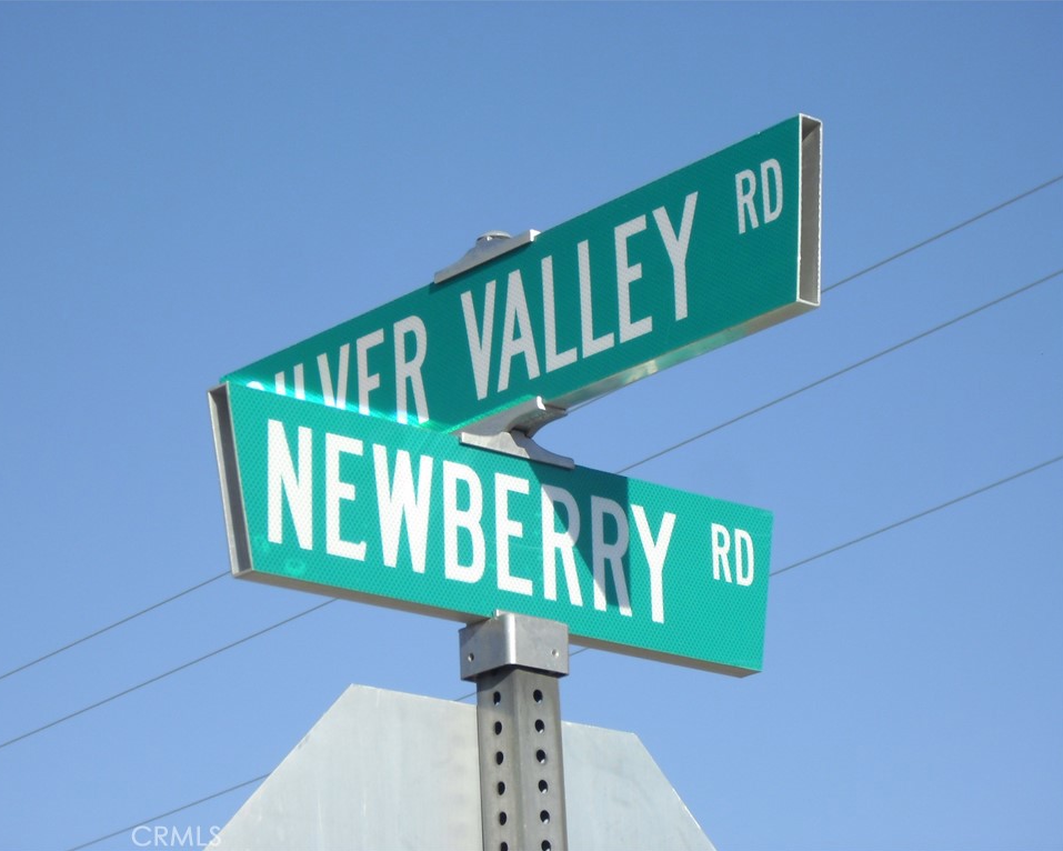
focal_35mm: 118
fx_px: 3713
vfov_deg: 13.1
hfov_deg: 16.3
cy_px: 426
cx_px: 501
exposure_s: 1/80
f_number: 14.7
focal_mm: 18.6
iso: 100
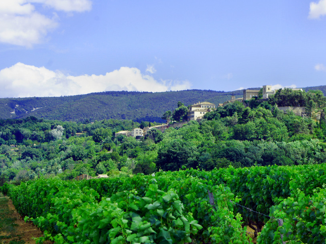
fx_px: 1327
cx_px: 194
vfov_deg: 10.5
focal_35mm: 141
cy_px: 131
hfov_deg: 14.0
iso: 200
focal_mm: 80
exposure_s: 1/200
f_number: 11
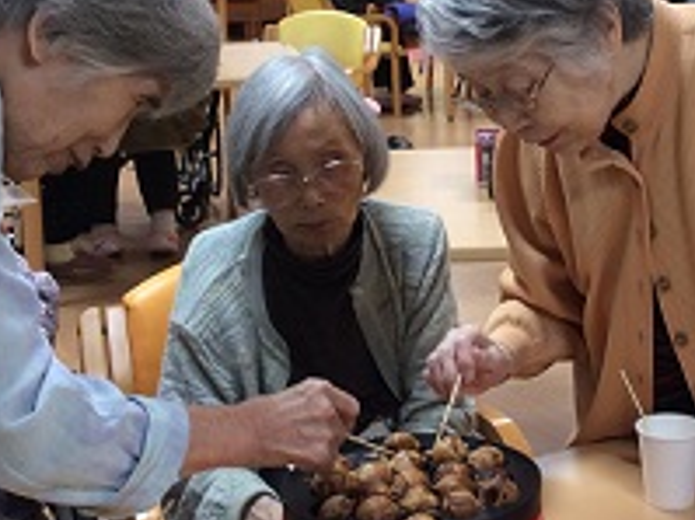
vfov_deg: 19.5
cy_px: 145
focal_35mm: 75
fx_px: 1505
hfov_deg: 25.6
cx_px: 536
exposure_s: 1/40
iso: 32
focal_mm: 3.3
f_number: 2.4
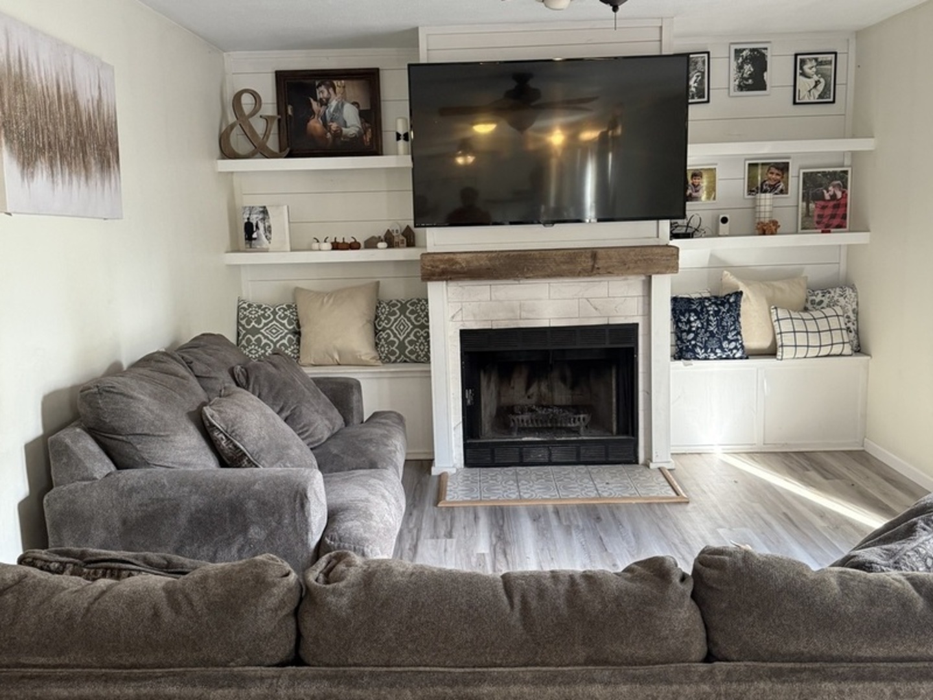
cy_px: 350
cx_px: 466
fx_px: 647
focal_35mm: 24
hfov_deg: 71.6
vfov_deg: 56.8
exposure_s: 1/60
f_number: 1.78
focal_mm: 6.76
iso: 320
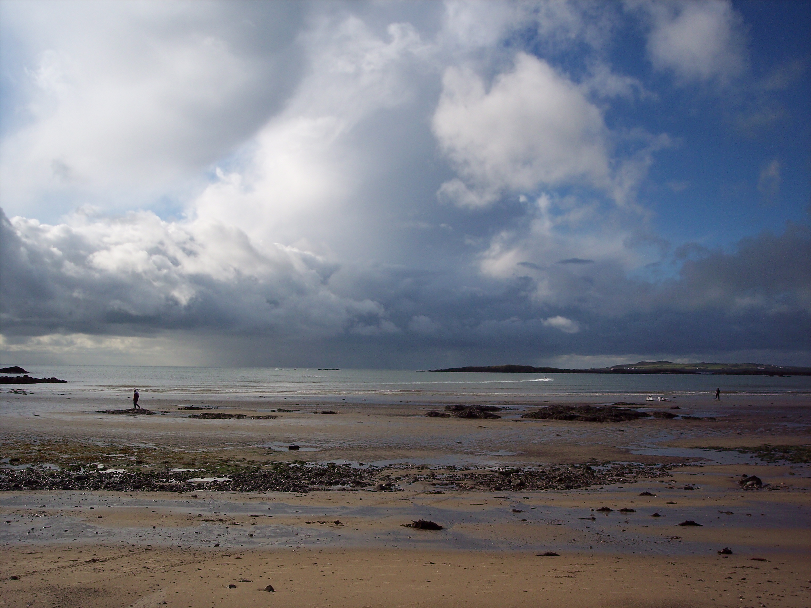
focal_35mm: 39
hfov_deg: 47.9
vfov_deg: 36.8
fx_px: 914
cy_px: 304
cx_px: 406
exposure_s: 1/750
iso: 100
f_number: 5.6
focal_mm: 8
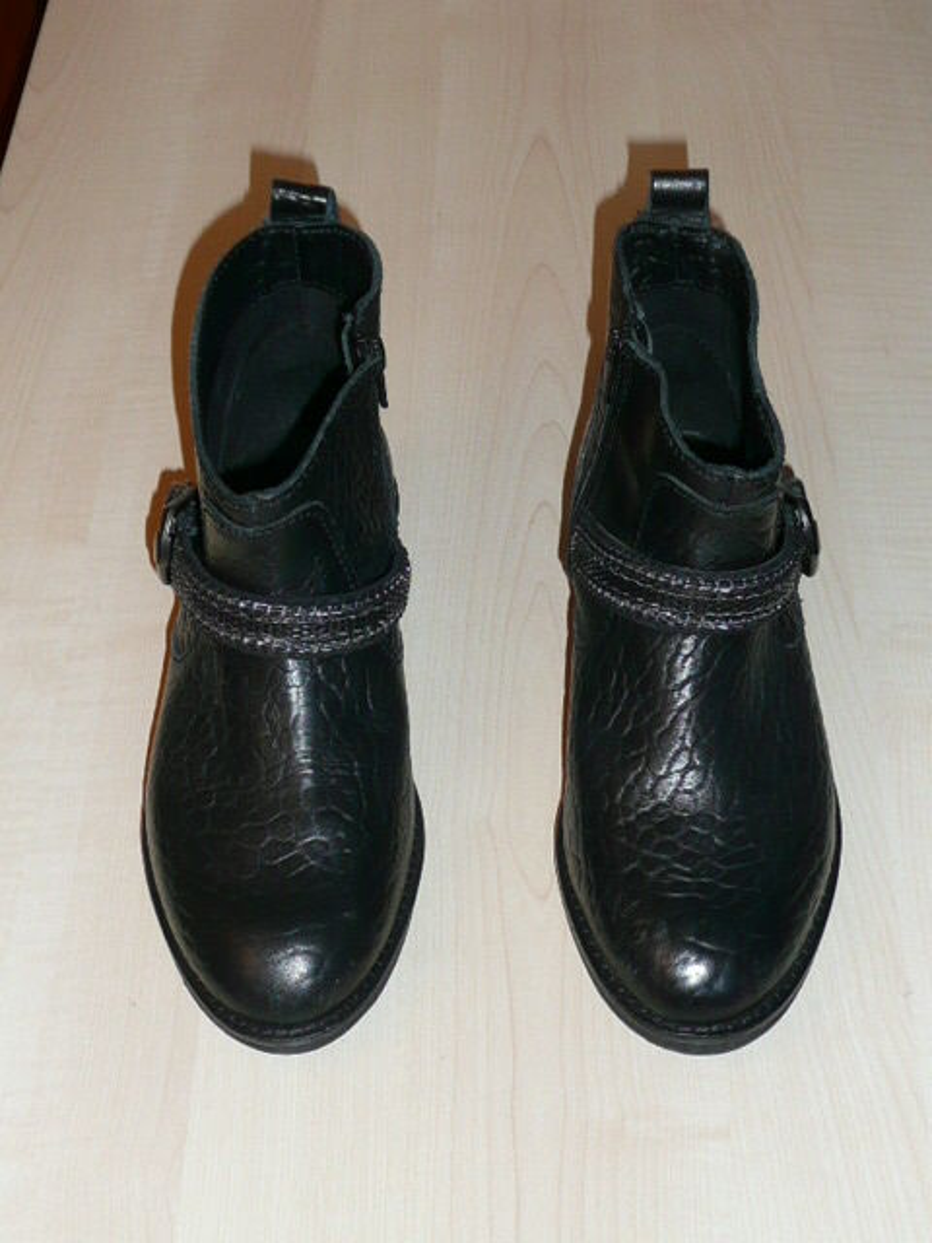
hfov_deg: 27.0
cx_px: 466
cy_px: 622
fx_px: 1939
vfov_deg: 35.5
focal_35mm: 54
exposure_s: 1/30
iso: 100
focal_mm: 5.8
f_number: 3.7
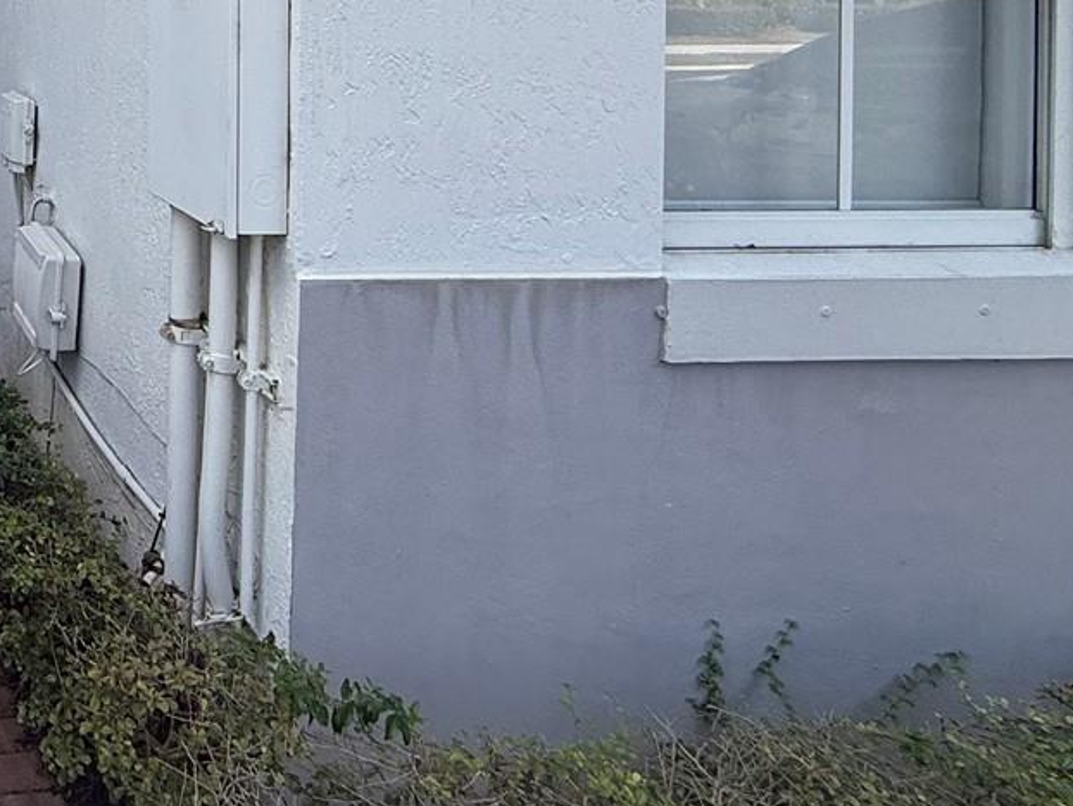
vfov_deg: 34.3
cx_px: -240
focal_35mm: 36
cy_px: -83
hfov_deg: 37.5
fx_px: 1116
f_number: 2.2
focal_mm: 2.22
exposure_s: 1/510
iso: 50
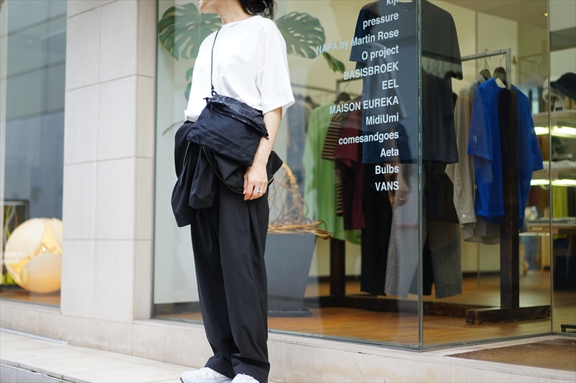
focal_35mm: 55
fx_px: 880
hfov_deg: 36.3
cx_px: 288
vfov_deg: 24.6
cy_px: 192
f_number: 1.8
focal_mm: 55
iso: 100
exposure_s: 1/100
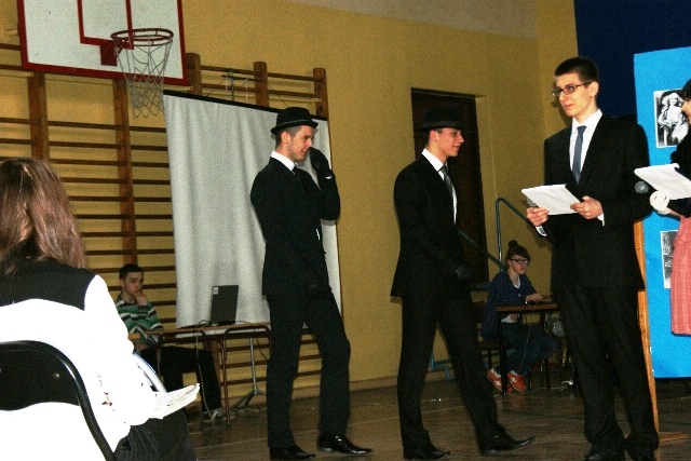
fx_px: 1584
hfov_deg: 24.6
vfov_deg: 16.6
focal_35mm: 82
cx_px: 346
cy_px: 230
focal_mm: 55
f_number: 5.6
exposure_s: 1/80
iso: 400
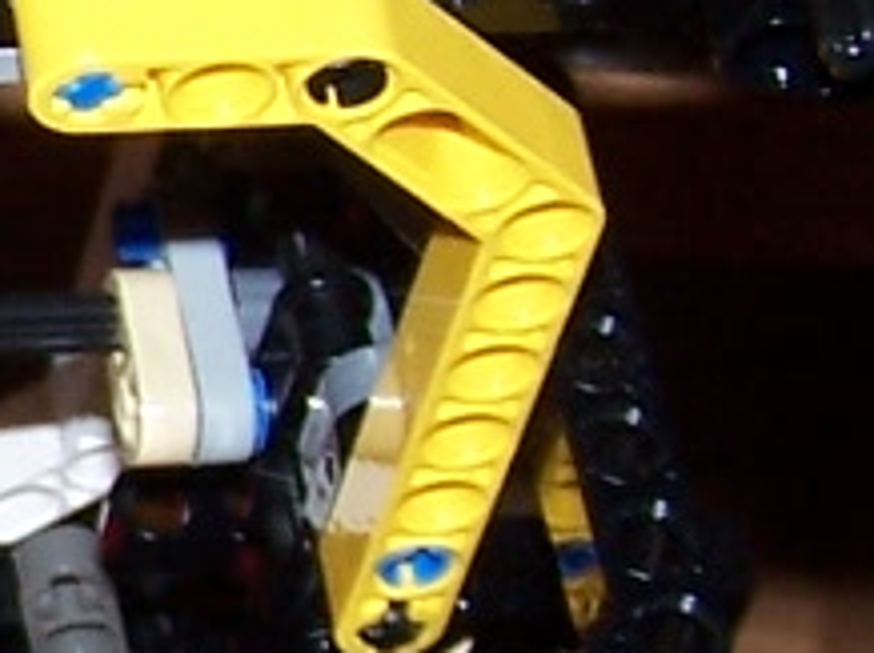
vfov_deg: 5.5
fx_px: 6835
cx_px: -946
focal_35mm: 271
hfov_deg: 7.0
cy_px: 501
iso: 80
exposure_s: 1/60
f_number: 2.8
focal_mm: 6.3
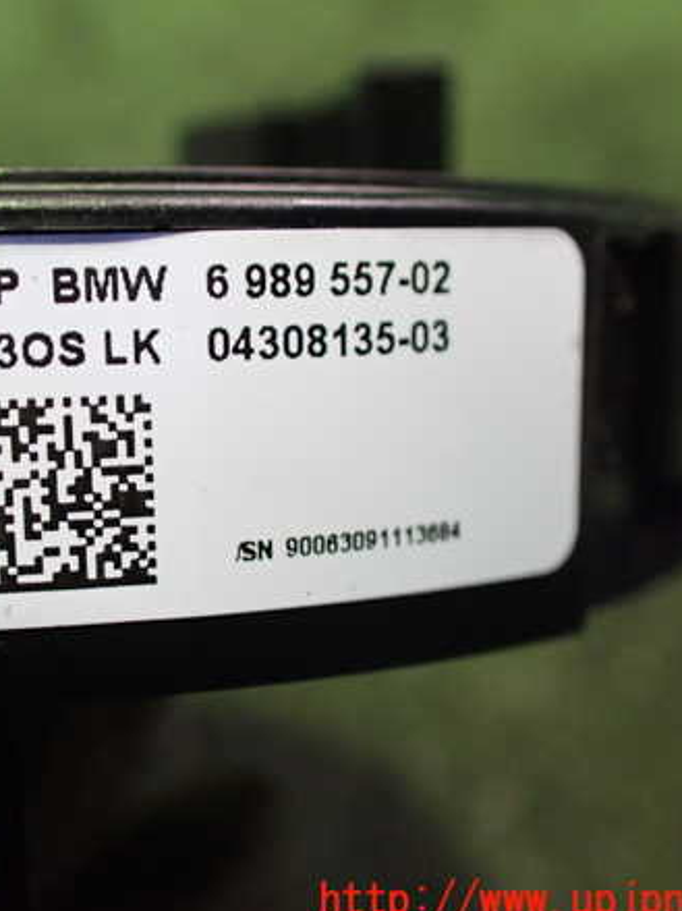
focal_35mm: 41
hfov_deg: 34.3
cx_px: 166
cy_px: 461
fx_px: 1078
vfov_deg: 45.8
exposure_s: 1/40
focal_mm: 5.4
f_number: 2.3
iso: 800
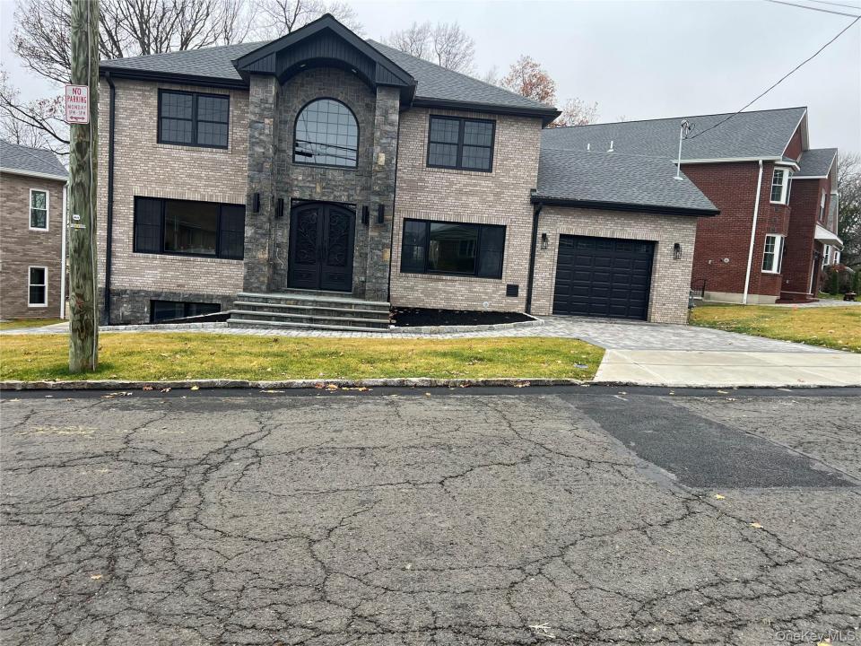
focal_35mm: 26
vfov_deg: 53.1
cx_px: 430
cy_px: 323
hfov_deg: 67.3
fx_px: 647
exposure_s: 1/486
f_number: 1.5
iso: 50
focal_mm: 5.7
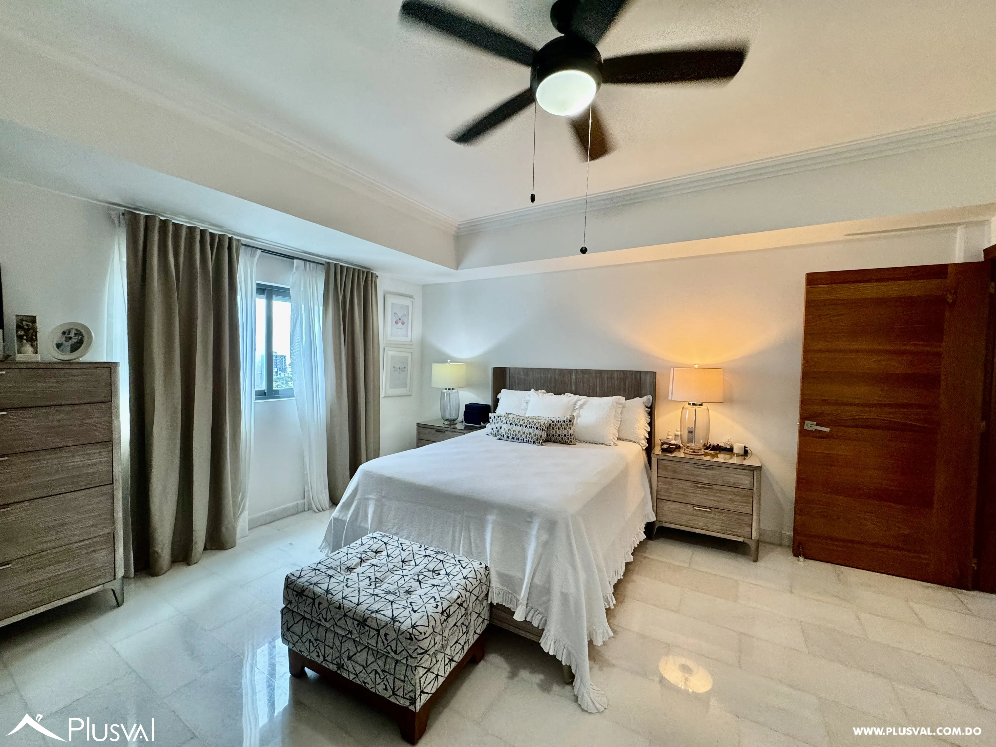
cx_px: 498
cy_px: 374
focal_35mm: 14
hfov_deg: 102.1
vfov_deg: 85.7
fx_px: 403
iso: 200
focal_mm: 2.22
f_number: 2.2
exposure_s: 1/120
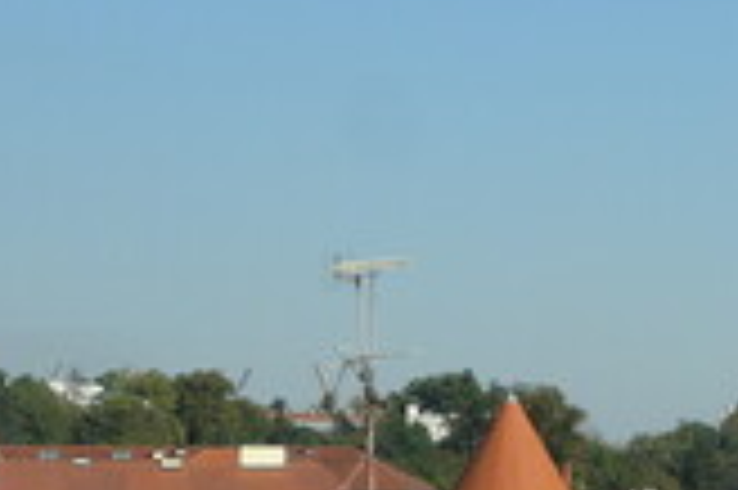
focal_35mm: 208
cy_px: 405
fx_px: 4260
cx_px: 1238
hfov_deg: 9.5
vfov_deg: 6.6
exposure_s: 1/800
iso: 125
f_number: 5
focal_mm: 16.01
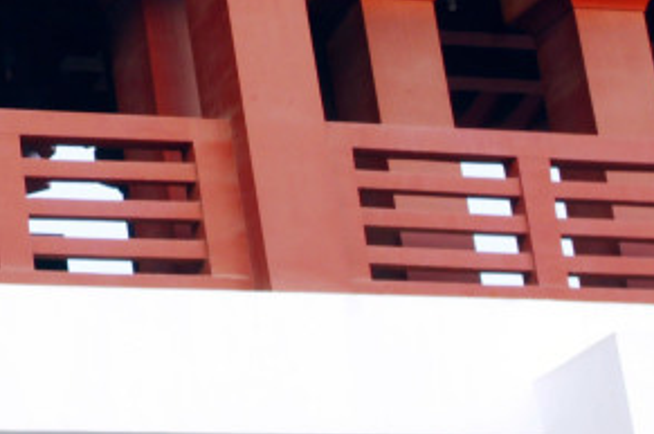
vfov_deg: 6.4
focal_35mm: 211
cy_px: -178
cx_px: -254
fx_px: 3827
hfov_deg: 9.6
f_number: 11
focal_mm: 40
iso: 200
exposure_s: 1/40
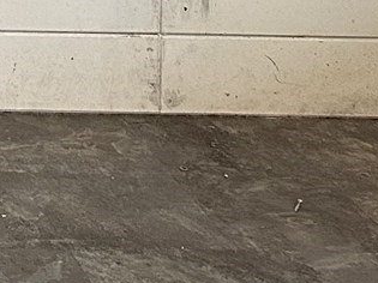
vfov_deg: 8.0
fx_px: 1703
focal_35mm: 156
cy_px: -615
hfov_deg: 10.8
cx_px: -521
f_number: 1.78
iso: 250
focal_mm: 6.86
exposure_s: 1/86
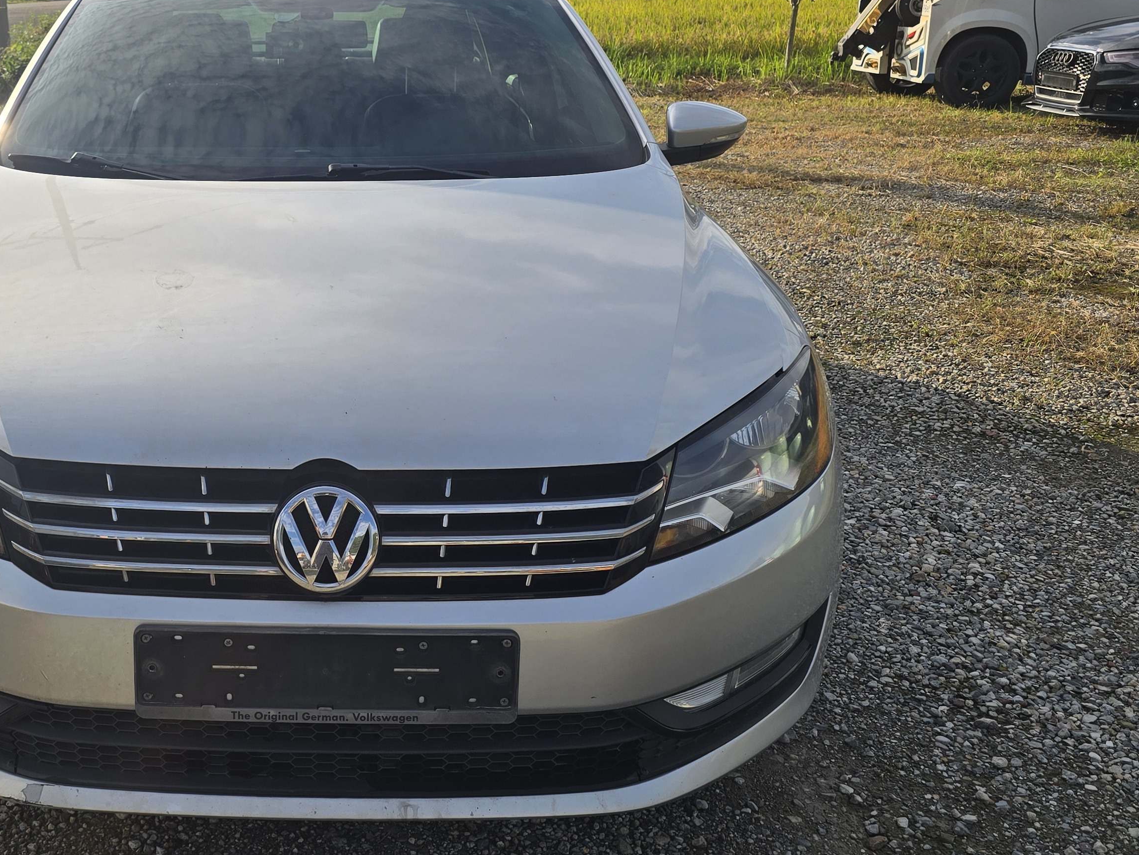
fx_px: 1316
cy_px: 348
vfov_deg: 35.8
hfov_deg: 45.0
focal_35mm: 40
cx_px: 267
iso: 12
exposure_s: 1/1195
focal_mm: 6.3
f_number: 1.7
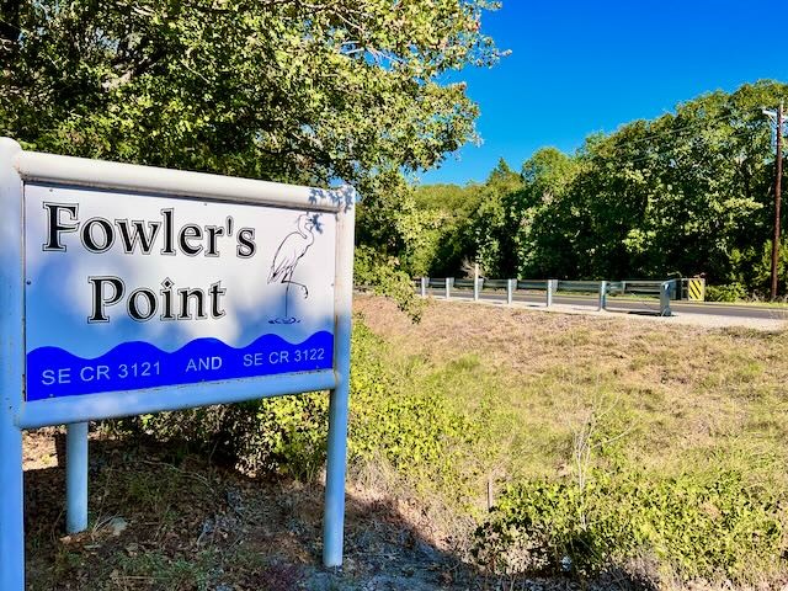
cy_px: 296
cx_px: 394
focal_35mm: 26
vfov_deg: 53.1
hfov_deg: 67.3
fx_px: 592
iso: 50
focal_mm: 5.7
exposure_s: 1/3704
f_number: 1.5
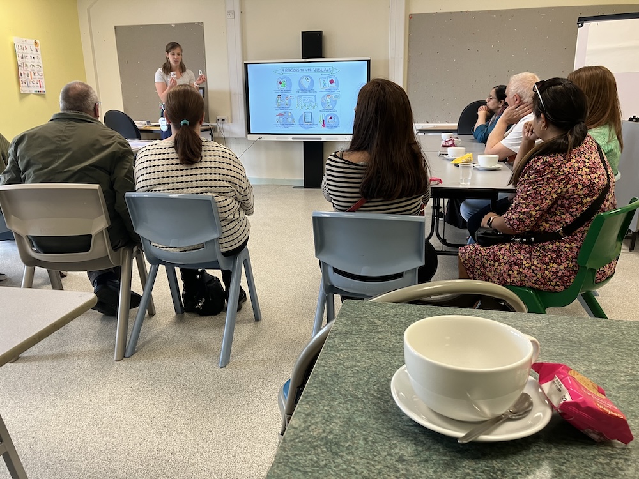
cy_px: 240
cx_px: 320
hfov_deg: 63.4
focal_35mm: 28
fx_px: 517
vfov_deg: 49.7
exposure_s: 1/50
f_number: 1.8
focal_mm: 3.99
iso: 64
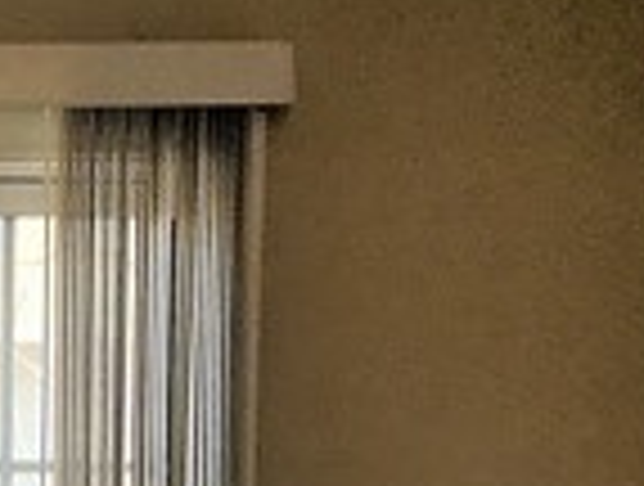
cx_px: -225
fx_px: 3861
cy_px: 1418
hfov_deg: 9.3
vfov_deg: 6.6
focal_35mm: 207
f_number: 2.2
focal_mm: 4.15
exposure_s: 1/60
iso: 32
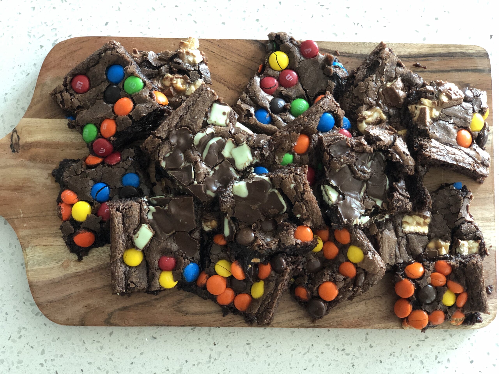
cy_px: 187
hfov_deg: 36.8
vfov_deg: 28.0
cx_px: 250
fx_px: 750
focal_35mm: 52
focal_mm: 6
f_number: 2.4
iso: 160
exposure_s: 1/20
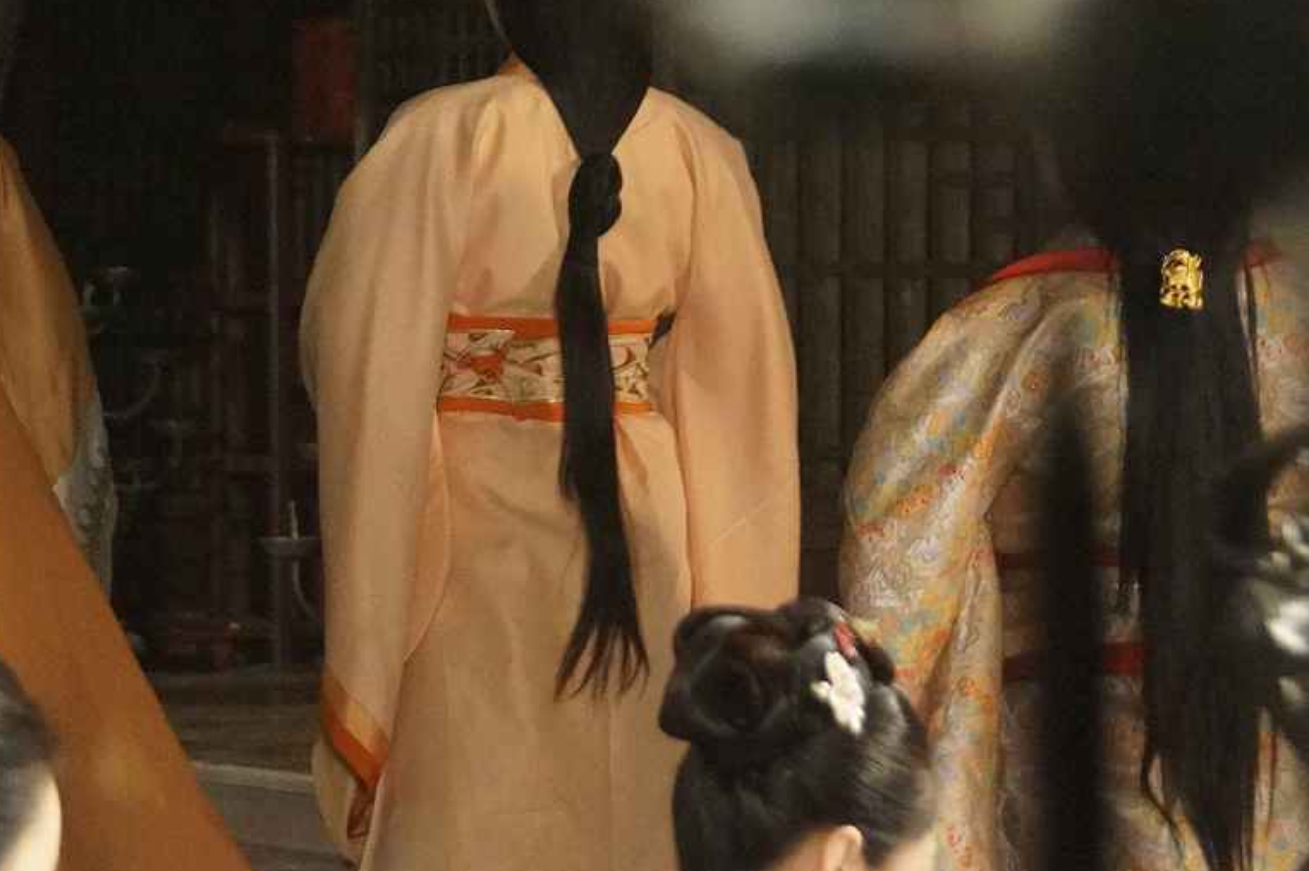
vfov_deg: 6.8
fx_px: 7296
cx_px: 347
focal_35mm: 201
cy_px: 235
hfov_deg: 10.2
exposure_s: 1/60
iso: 3200
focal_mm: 85
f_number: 5.6
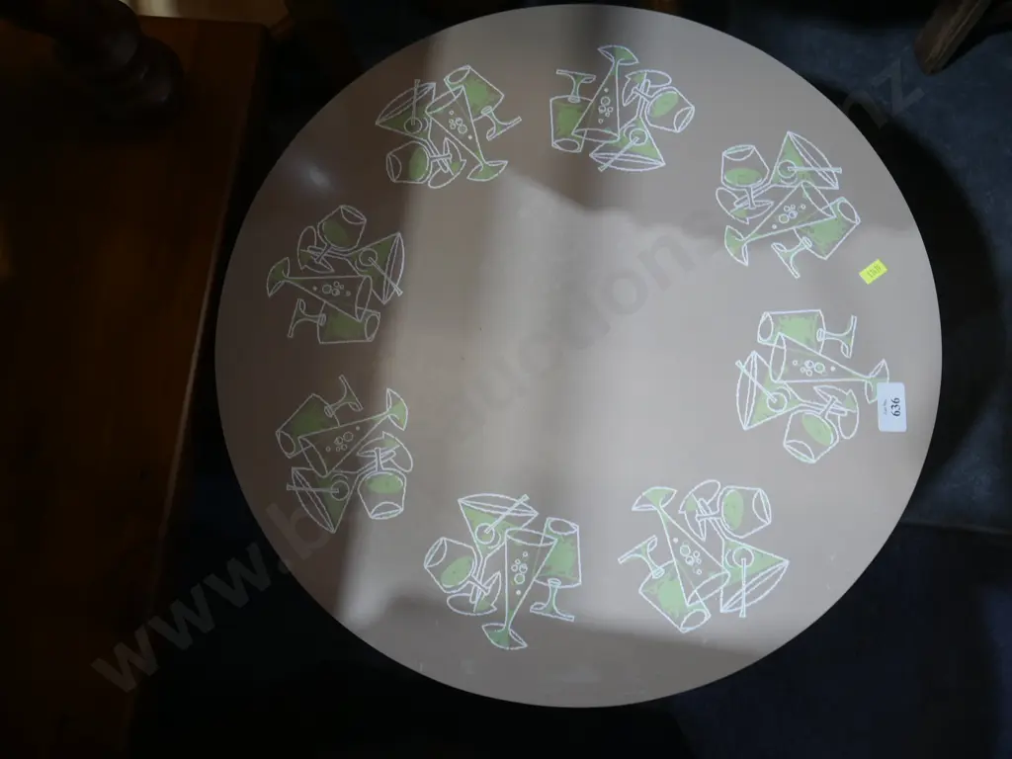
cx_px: 506
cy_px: 380
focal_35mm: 28
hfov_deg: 63.4
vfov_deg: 49.7
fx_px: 819
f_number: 5
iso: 640
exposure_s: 1/60
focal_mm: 14
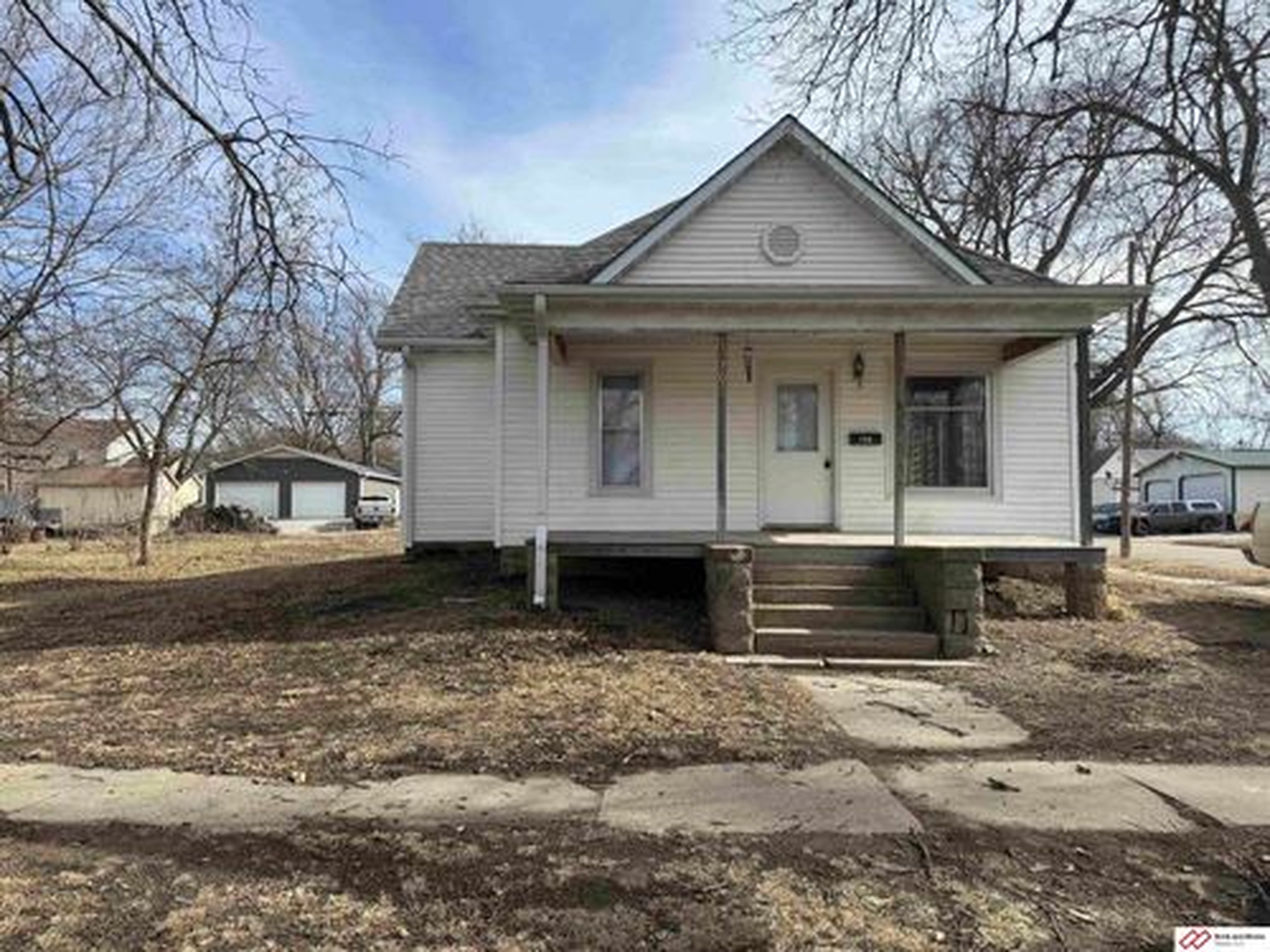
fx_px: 881
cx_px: 635
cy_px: 476
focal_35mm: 24
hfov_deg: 71.6
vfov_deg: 56.8
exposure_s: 1/2525
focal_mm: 6.76
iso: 80
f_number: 1.78
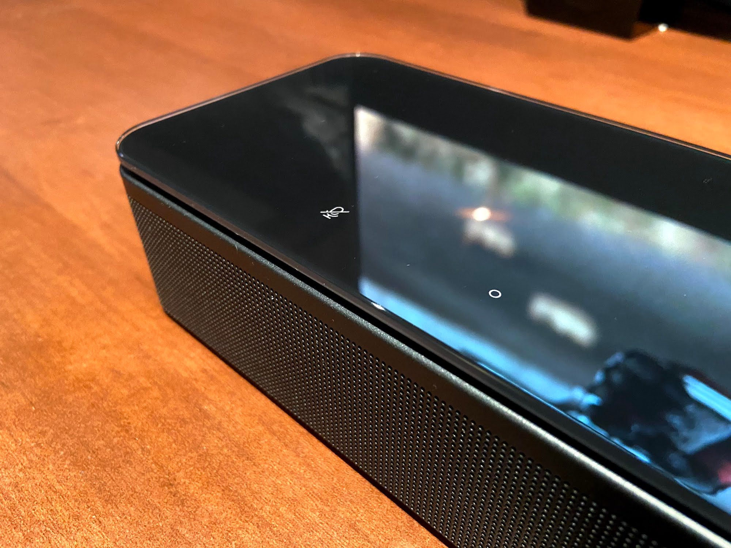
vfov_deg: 53.1
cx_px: 366
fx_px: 549
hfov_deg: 67.3
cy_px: 274
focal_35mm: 26
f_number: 1.8
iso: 800
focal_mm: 4.25
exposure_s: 1/30
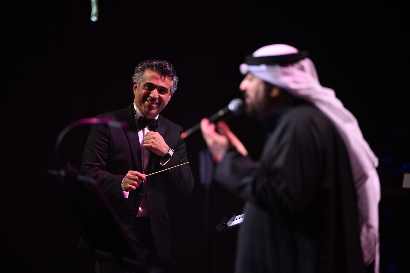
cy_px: 136
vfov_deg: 6.9
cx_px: 205
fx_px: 2278
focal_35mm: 200
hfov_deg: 10.3
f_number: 2.8
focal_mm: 200
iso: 640
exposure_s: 1/125
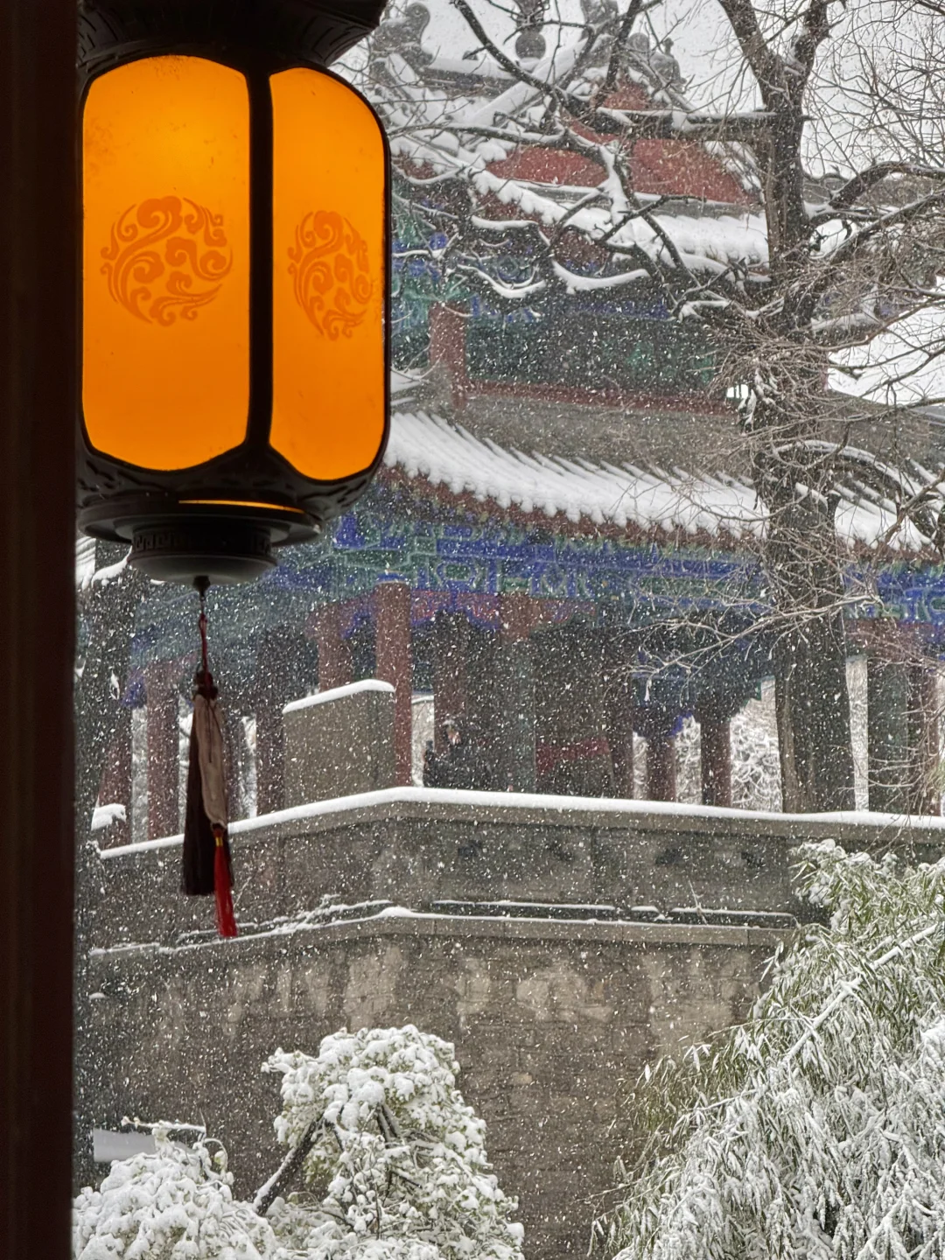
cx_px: 472
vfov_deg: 16.4
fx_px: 4368
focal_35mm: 120
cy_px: 630
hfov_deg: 12.3
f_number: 2.8
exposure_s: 1/99
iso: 50
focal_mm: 15.66
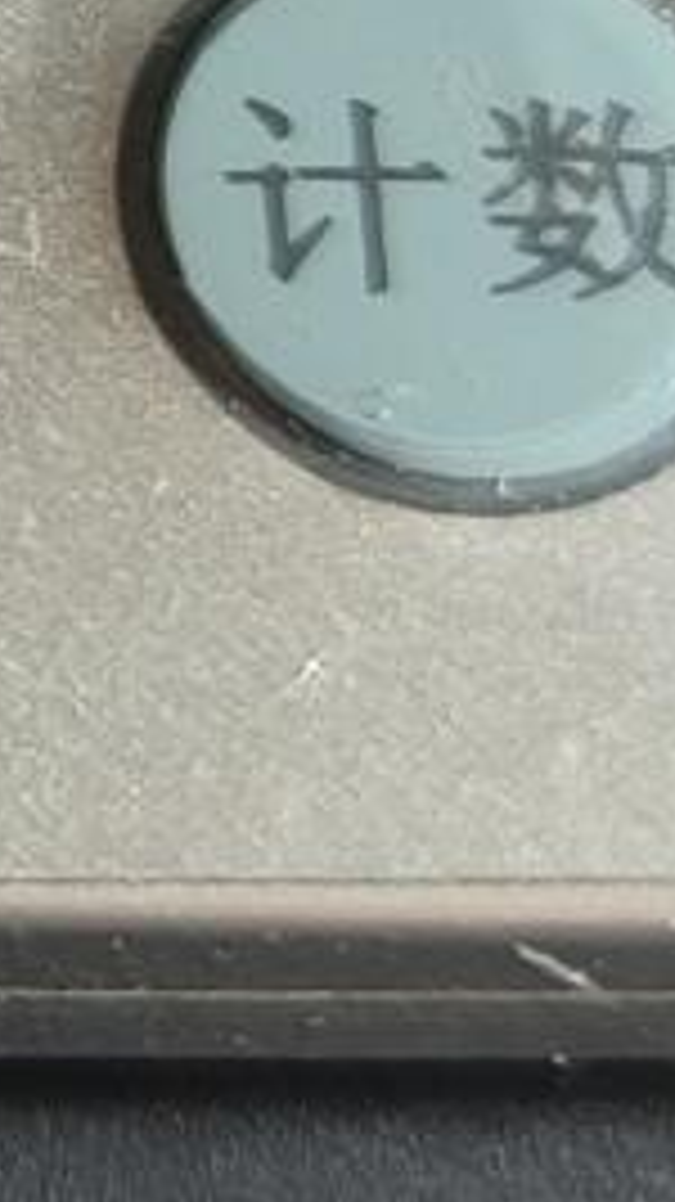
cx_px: -850
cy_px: -72
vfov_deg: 12.5
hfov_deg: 6.8
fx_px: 5383
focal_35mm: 169
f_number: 1.6
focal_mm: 6.06
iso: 800
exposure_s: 1/100
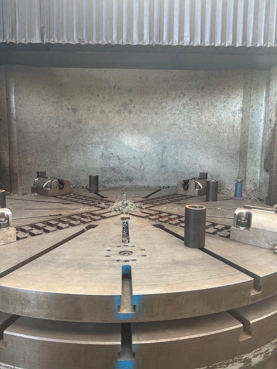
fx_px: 256
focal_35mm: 24
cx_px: 138
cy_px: 184
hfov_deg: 56.8
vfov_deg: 71.6
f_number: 1.78
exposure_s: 1/107
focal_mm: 6.76
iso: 200
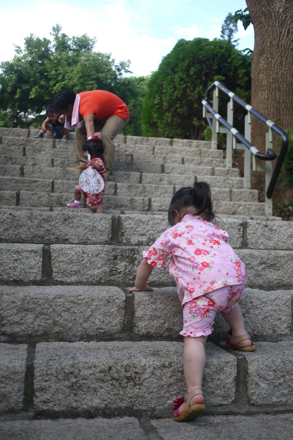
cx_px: 161
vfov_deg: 44.5
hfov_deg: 30.5
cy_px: 210
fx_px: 537
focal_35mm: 44
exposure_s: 1/1000
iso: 160
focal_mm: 20
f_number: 2
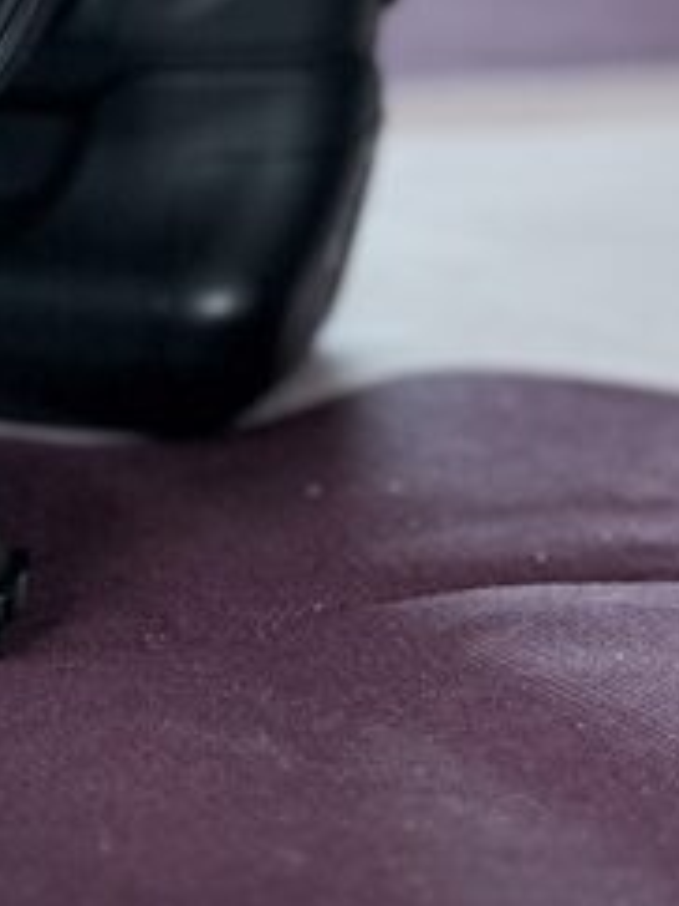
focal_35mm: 202
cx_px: -254
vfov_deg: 9.5
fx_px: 5288
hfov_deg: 7.3
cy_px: -432
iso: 250
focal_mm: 6.76
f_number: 1.78
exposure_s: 1/60
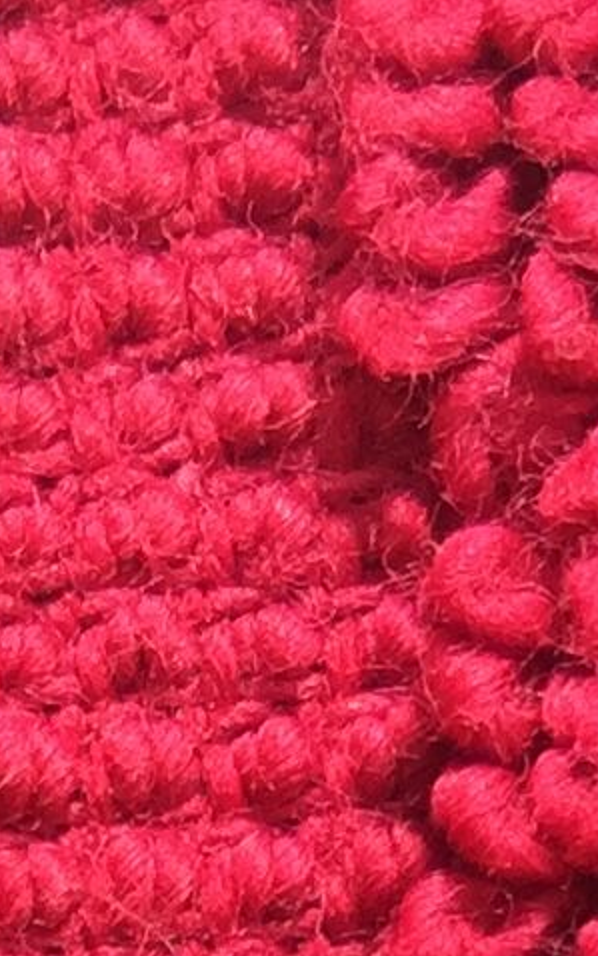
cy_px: 2846
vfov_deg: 8.4
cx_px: -358
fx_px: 5473
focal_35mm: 210
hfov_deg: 6.2
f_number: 2.2
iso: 32
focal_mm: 4.15
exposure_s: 1/1014
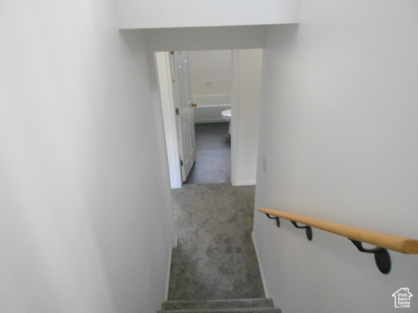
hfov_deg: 67.3
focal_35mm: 26
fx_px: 314
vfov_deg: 53.1
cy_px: 156
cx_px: 209
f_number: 3.2
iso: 320
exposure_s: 1/30
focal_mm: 4.6
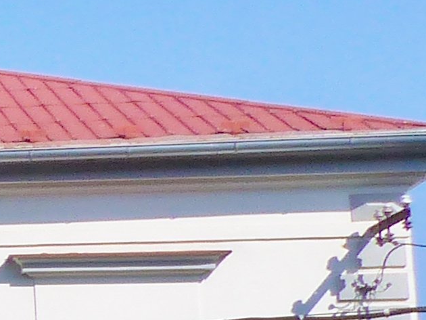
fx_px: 2031
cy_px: 296
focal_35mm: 165
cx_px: -876
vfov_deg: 9.0
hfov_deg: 9.3
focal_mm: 4.5
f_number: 4
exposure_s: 1/1600
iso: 100
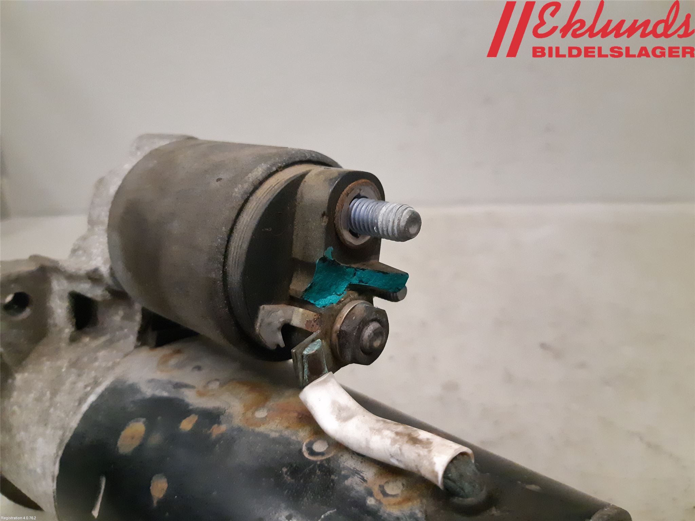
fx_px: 522
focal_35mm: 26
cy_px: 260
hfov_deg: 67.3
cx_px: 348
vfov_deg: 53.1
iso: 800
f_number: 1.7
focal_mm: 3.93
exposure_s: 1/198
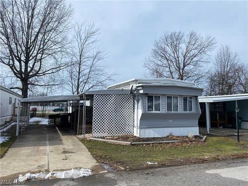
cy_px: 93
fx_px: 186
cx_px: 124
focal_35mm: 26
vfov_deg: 53.1
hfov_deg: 67.3
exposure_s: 1/4608
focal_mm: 4.25
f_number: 1.8
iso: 32
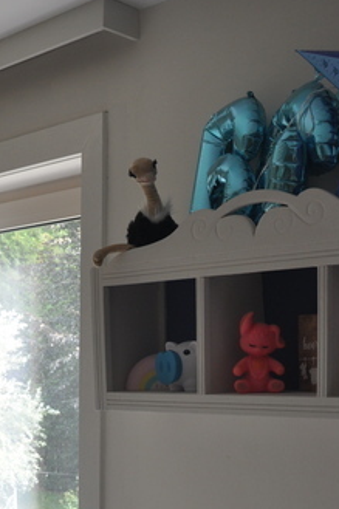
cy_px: 472
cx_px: 184
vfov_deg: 30.3
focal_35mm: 63
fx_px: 891
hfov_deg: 21.5
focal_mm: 18
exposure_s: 1/30
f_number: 5.6
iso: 200
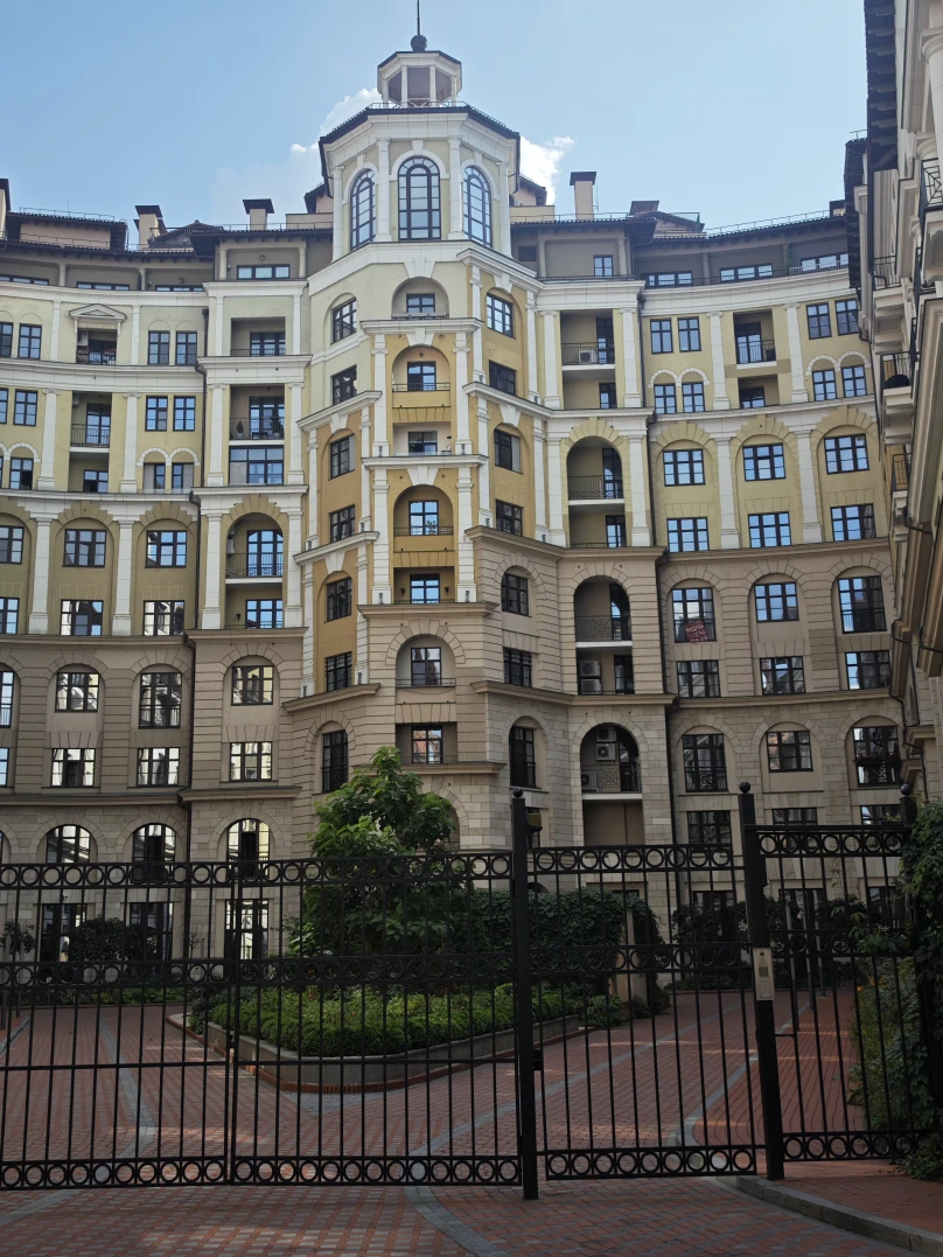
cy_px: 582
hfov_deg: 36.8
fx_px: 1416
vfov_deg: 47.8
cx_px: 450
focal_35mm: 39
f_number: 2
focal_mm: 8.72
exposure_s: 1/1910
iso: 50
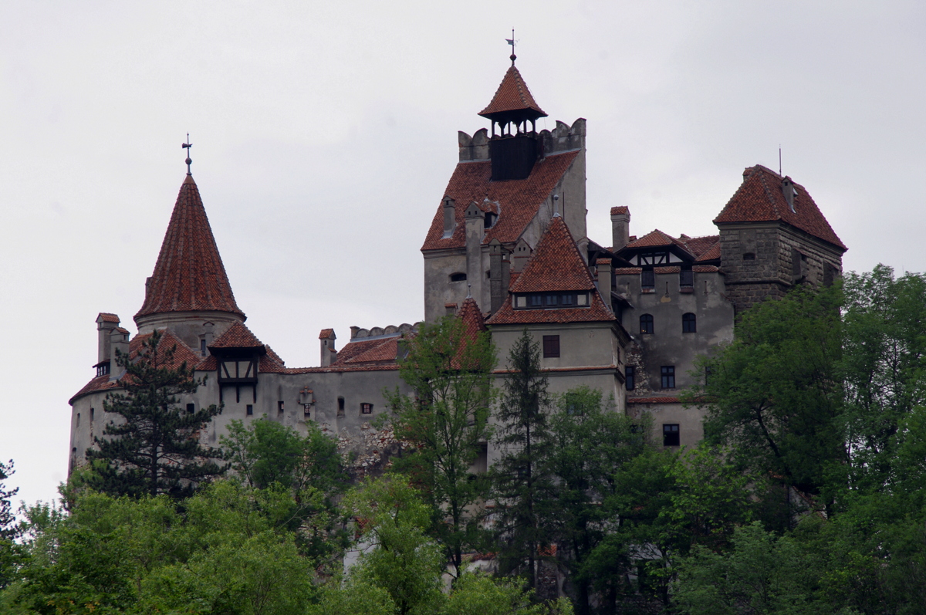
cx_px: 463
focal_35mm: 177
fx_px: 4547
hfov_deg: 11.6
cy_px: 308
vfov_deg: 7.7
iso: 200
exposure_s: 1/200
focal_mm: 118
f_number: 11
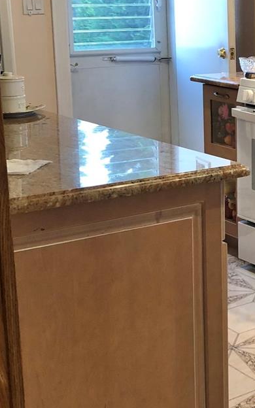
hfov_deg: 16.7
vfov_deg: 28.1
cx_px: 345
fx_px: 812
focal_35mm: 73
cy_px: 147
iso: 40
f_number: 1.8
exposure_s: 1/24
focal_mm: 4
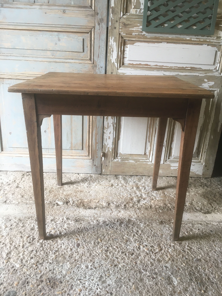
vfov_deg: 61.7
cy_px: 148
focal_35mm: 29
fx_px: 248
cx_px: 111
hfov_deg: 48.2
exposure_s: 1/33
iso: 50
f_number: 2.2
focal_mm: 4.15
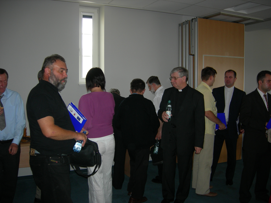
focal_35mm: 36
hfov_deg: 51.4
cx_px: 136
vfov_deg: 39.7
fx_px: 282
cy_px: 102
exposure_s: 1/60.1
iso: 90
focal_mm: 7.5
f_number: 2.7
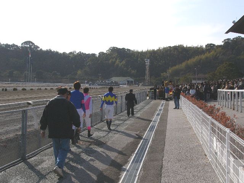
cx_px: 122
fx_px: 338
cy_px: 92
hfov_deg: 39.7
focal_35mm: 48
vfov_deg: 30.3
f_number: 8
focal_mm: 8
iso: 100
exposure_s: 1/1600
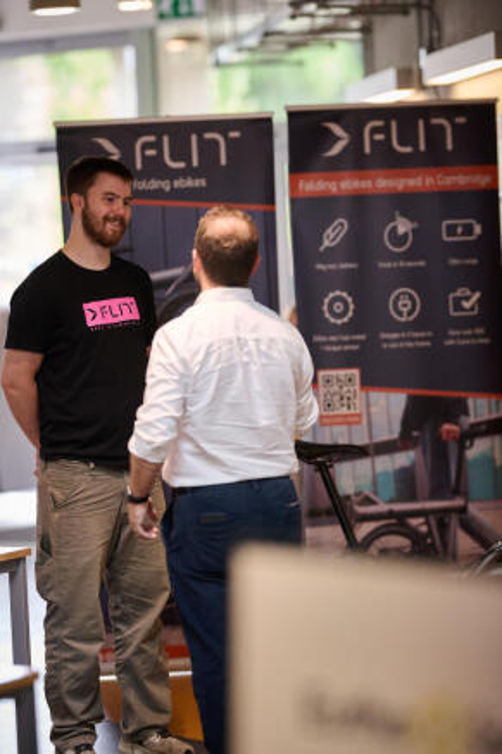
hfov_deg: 10.2
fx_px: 2826
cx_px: 251
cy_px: 377
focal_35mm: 135
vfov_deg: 15.2
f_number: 2
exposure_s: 1/200
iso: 400
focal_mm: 135
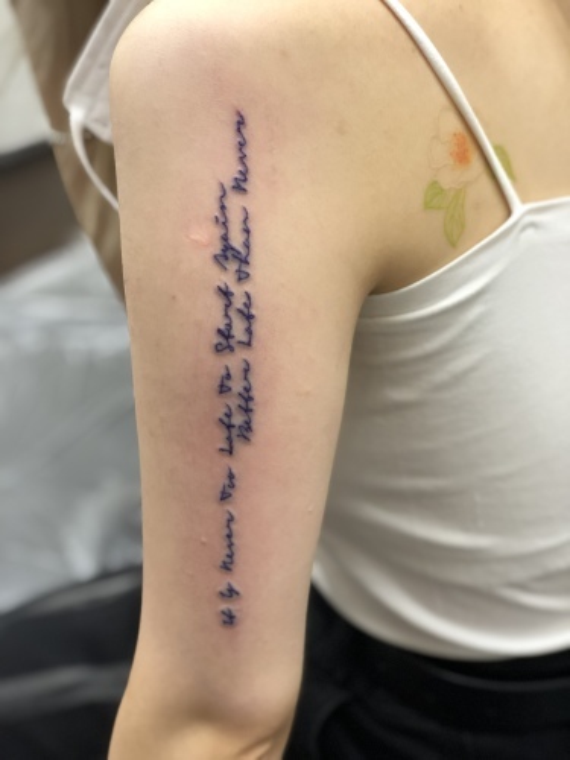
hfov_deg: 28.0
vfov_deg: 36.8
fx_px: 1142
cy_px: 380
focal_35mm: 52
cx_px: 285
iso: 100
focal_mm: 6
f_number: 2.4
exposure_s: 1/60
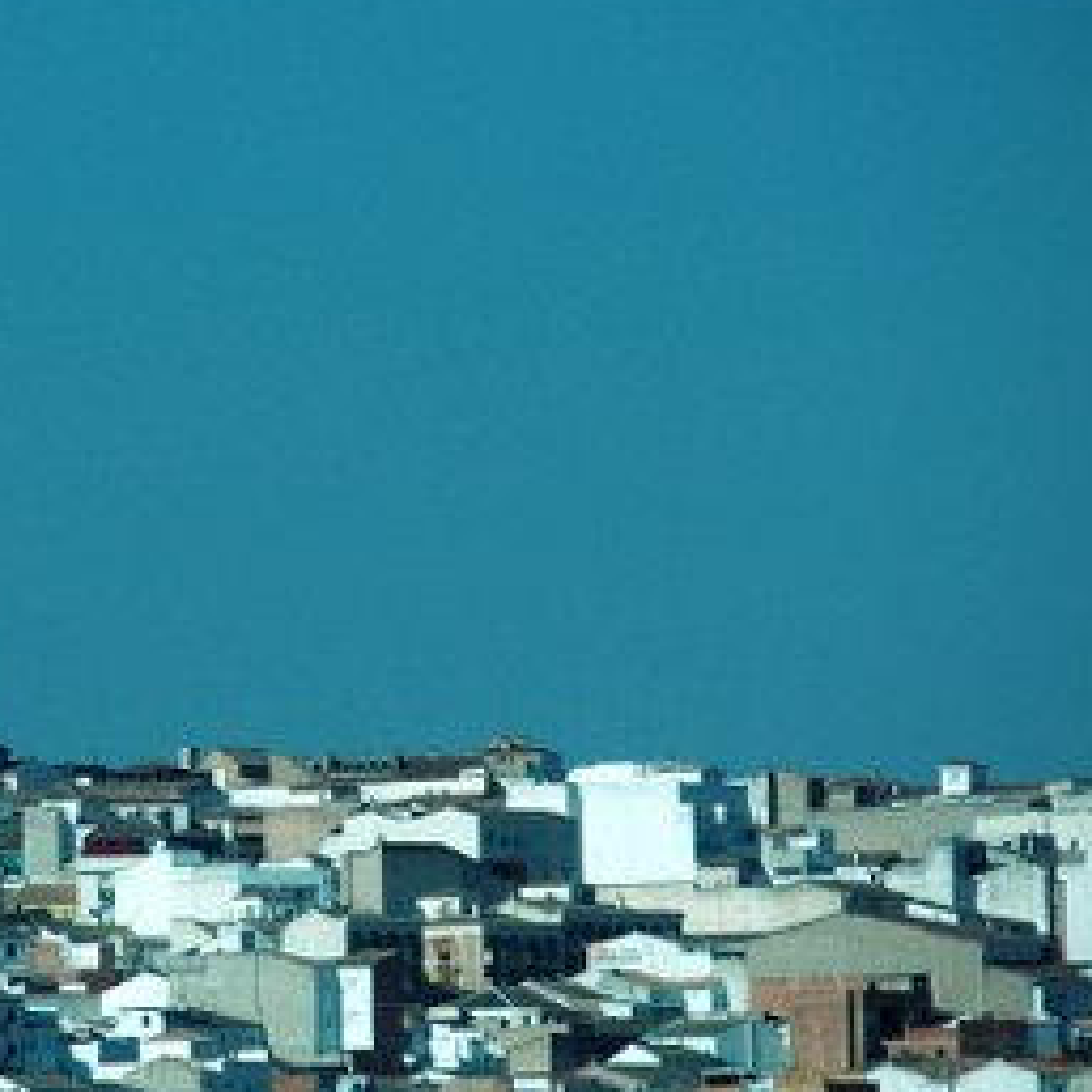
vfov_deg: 3.5
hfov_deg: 3.5
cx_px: 115
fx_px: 17702
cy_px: 501
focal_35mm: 496
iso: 100
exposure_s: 1/800
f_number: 3.5
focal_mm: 64.3
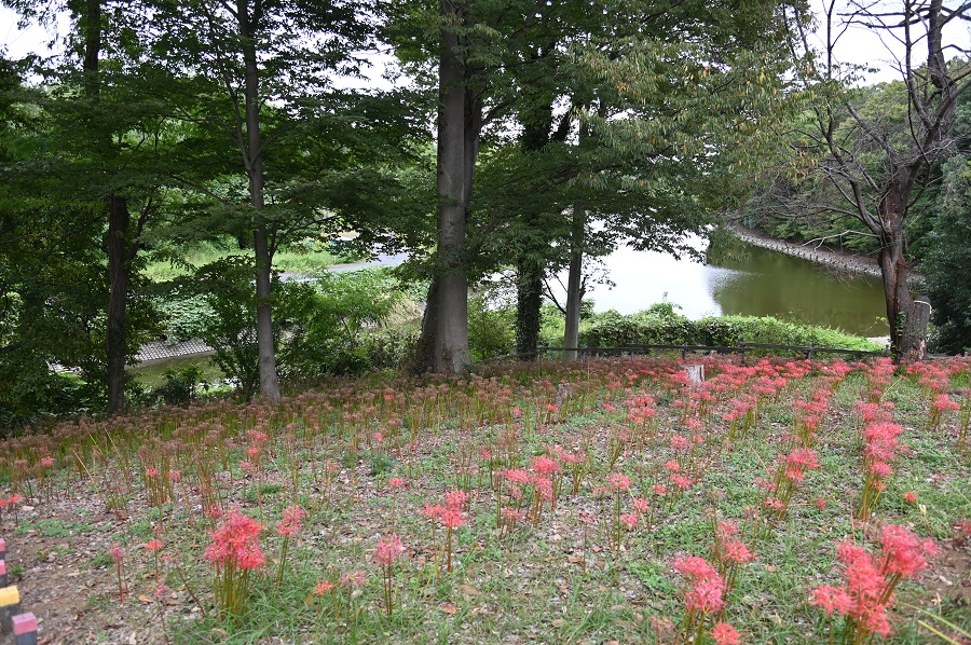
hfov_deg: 65.5
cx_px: 486
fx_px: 754
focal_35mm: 28
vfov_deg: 46.3
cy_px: 322
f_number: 4
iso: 500
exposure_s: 1/125
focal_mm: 28
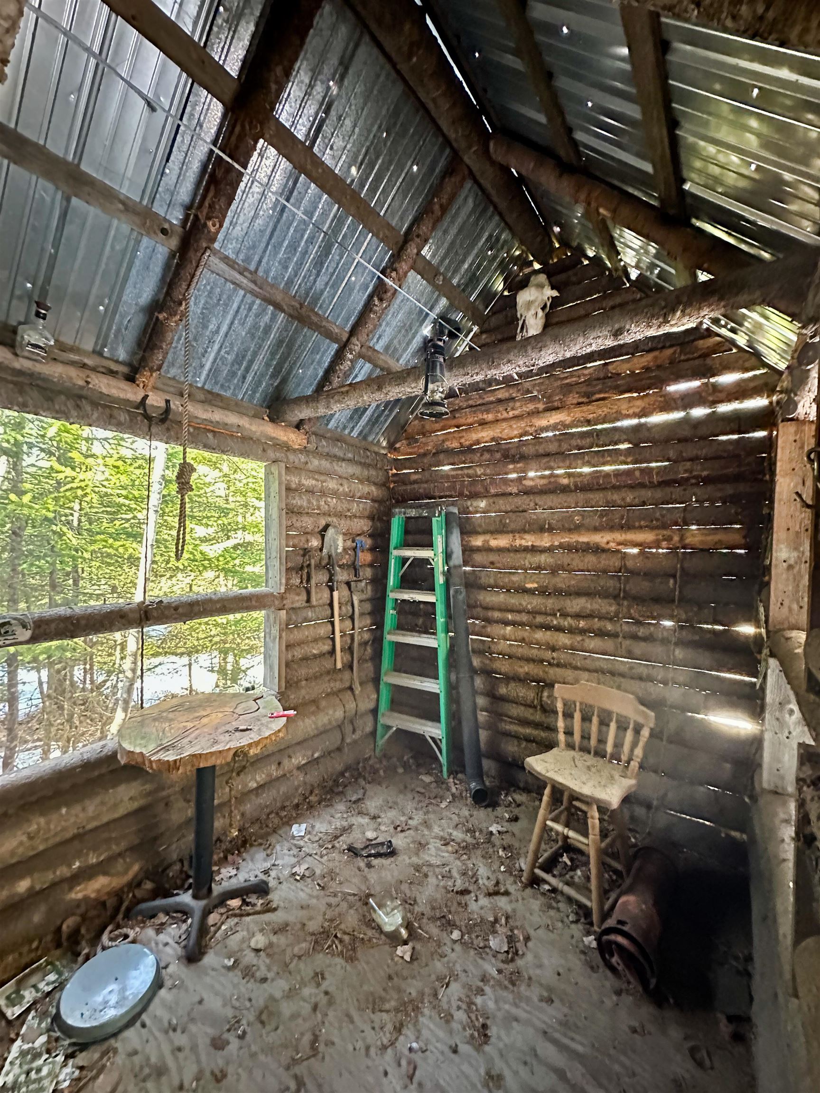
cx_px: 410
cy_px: 546
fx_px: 442
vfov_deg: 102.1
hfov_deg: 85.7
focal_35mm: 14
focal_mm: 2.22
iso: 1250
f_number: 2.2
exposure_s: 1/40
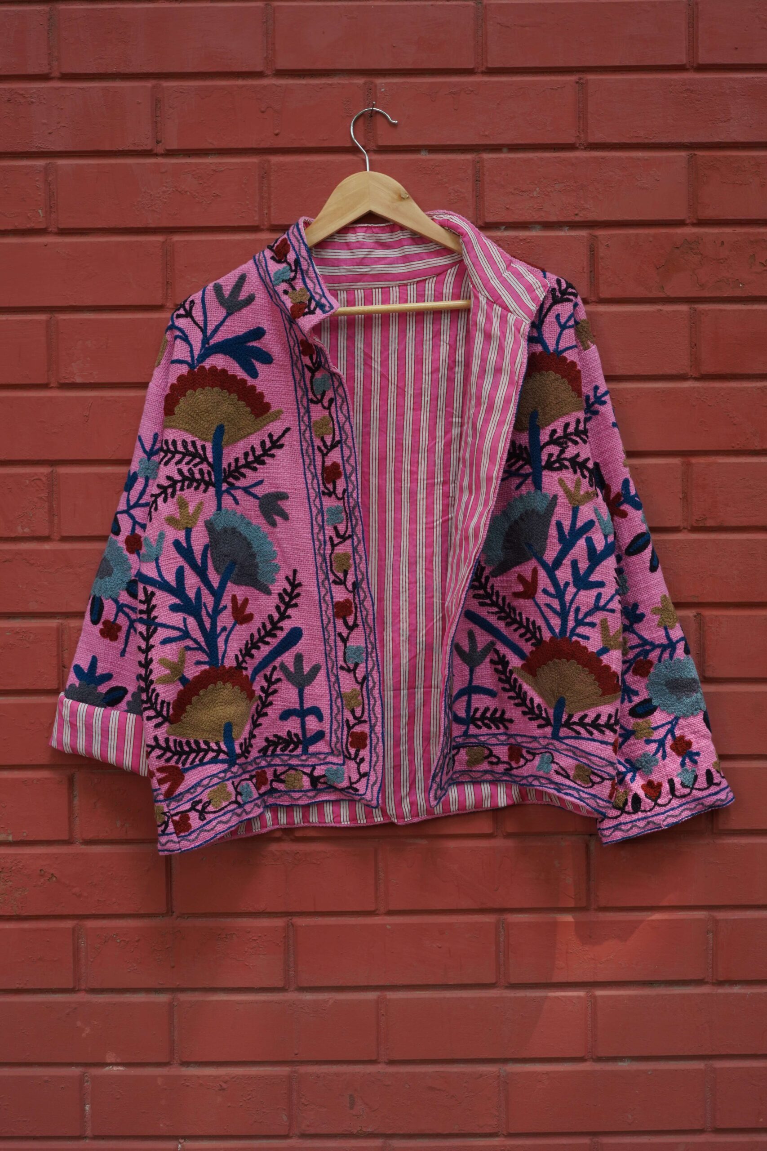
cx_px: 384
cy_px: 576
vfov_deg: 39.6
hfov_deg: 27.0
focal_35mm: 50
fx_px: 1598
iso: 500
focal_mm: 50
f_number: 7.1
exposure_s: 1/160
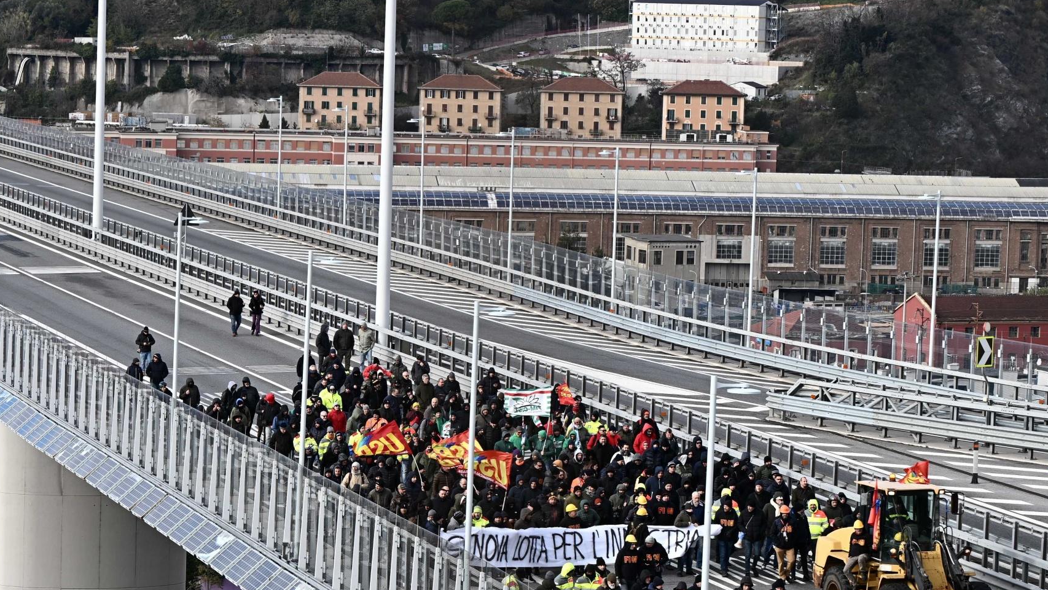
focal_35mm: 132
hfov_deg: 16.2
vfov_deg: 9.2
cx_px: 259
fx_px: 3668
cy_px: 320
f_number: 4
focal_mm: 70
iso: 160
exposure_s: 1/1000
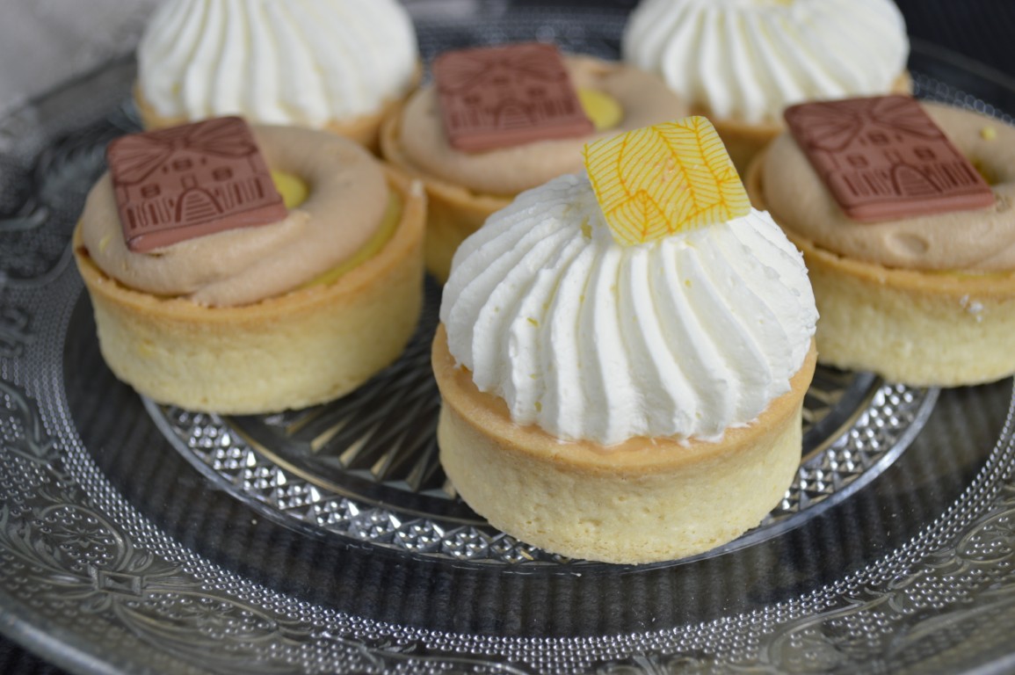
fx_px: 1479
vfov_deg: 25.7
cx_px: 508
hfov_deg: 37.9
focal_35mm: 52
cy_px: 338
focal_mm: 35
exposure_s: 1/13
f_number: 5.6
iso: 100
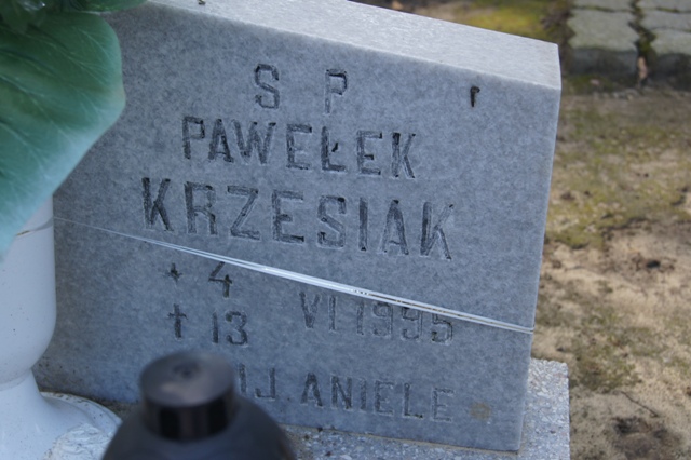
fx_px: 1007
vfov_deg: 25.7
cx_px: 346
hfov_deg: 37.9
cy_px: 230
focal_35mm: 52
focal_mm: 35
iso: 200
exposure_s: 1/80
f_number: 7.1
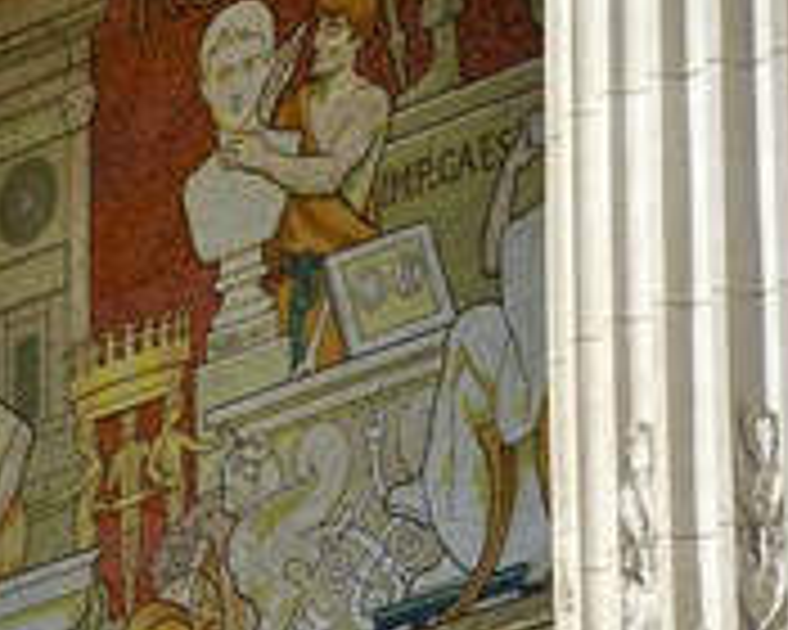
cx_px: -108
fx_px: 8419
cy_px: 508
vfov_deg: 4.3
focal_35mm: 361
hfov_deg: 5.3
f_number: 11
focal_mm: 160
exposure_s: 1/200
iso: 200
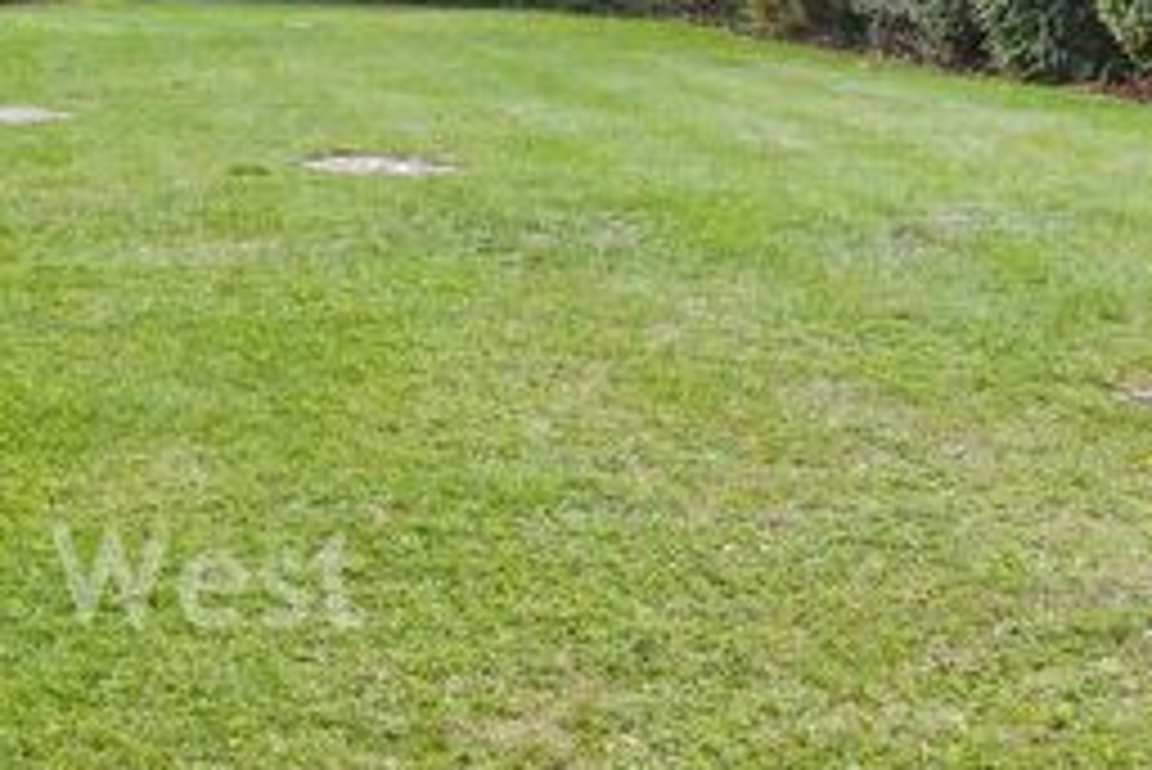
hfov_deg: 24.6
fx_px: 2625
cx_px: 346
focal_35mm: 82
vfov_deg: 16.1
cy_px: -142
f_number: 8
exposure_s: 1/200
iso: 200
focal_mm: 20
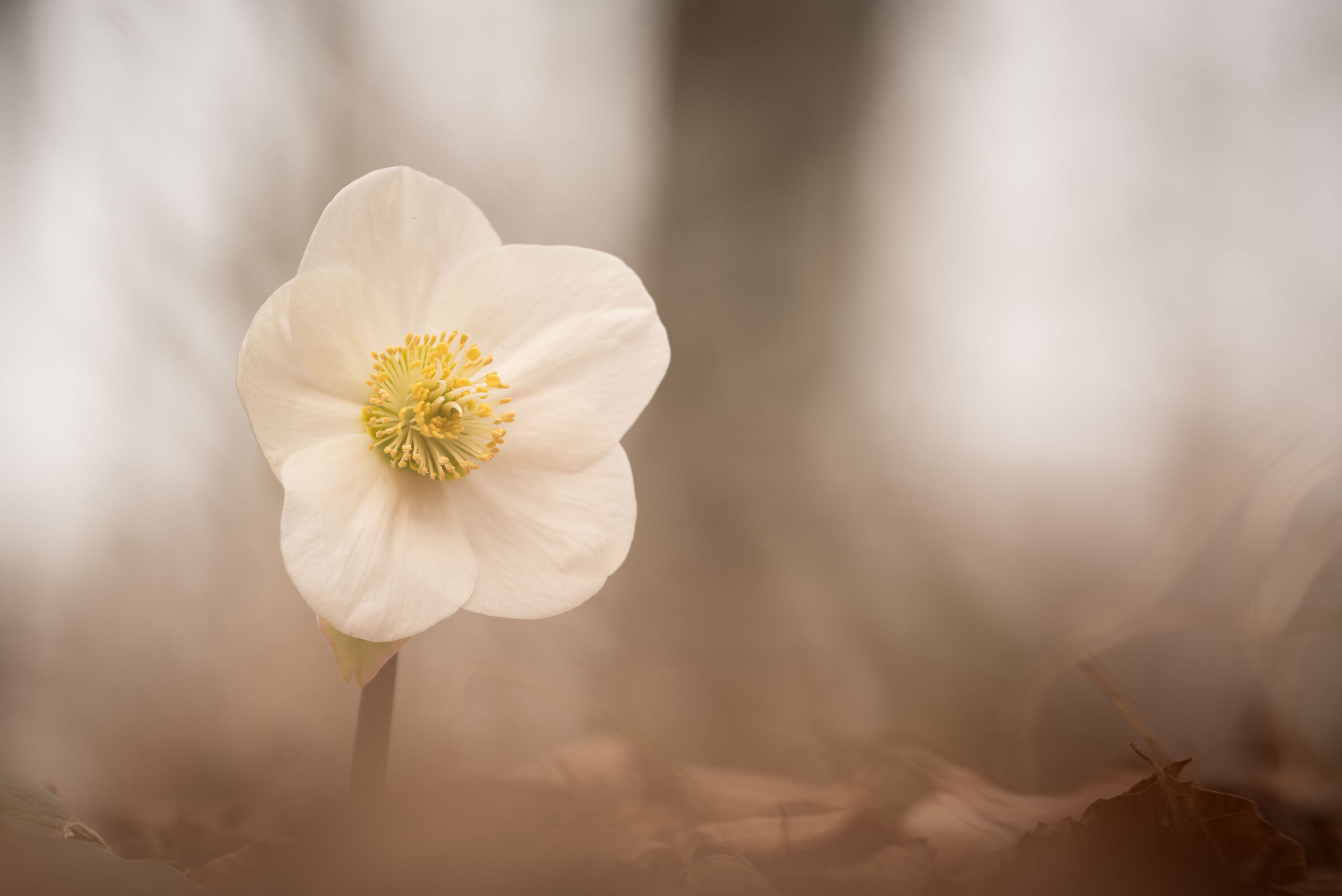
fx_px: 5593
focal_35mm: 150
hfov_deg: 13.7
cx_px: 671
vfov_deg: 9.2
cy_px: 448
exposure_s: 1/125
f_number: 5
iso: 100
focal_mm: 150
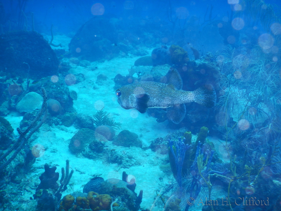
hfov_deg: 36.8
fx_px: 422
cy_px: 106
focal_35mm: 52
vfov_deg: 28.0
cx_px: 140
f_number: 4.3
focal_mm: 9.2
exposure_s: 1/50
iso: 125
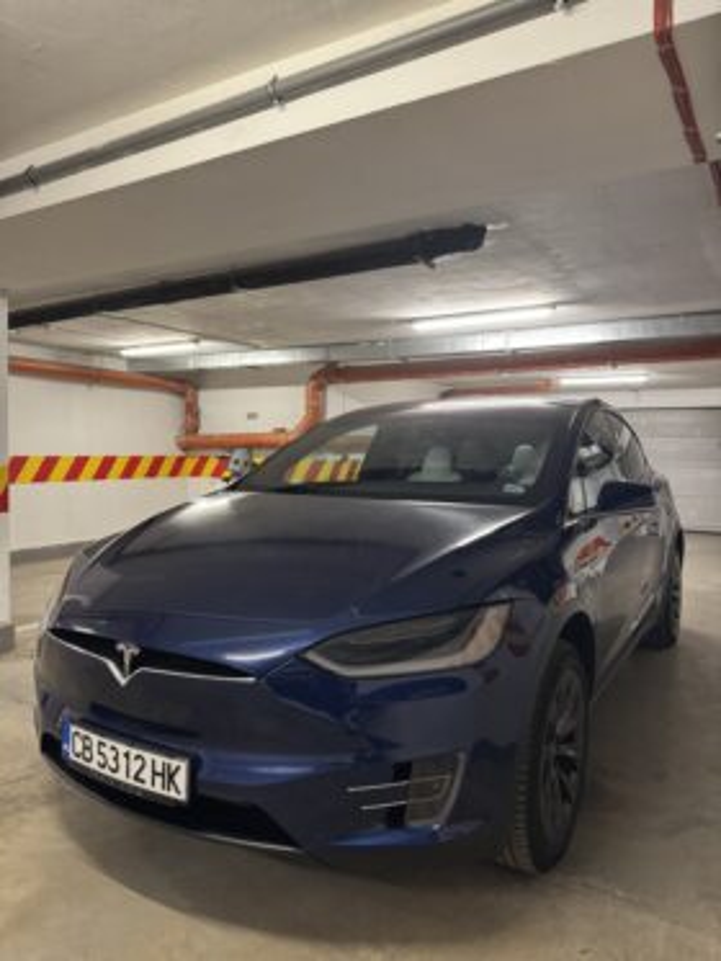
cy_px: 480
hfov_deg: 56.8
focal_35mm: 24
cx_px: 360
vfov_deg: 71.6
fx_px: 666
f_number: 1.78
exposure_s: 1/50
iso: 640
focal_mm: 6.76
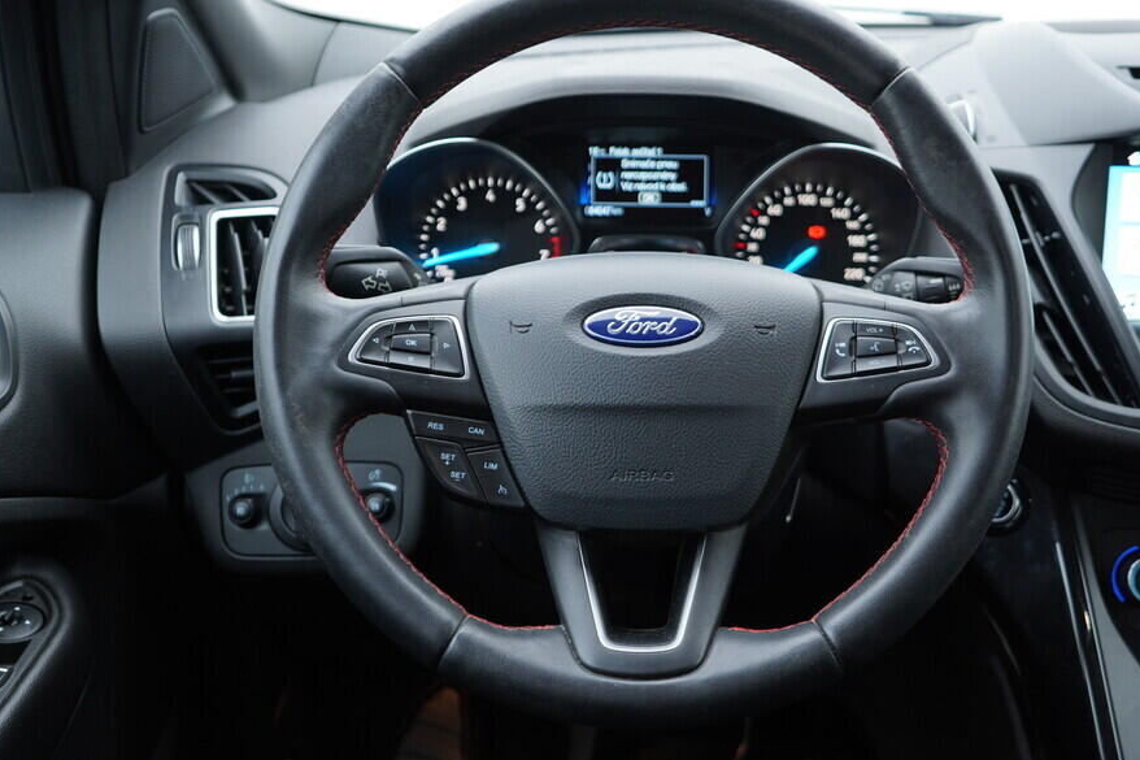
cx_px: 635
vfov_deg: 31.9
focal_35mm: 42
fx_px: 1330
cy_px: 350
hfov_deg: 46.3
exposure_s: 1/40
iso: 200
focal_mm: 24
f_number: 2.8
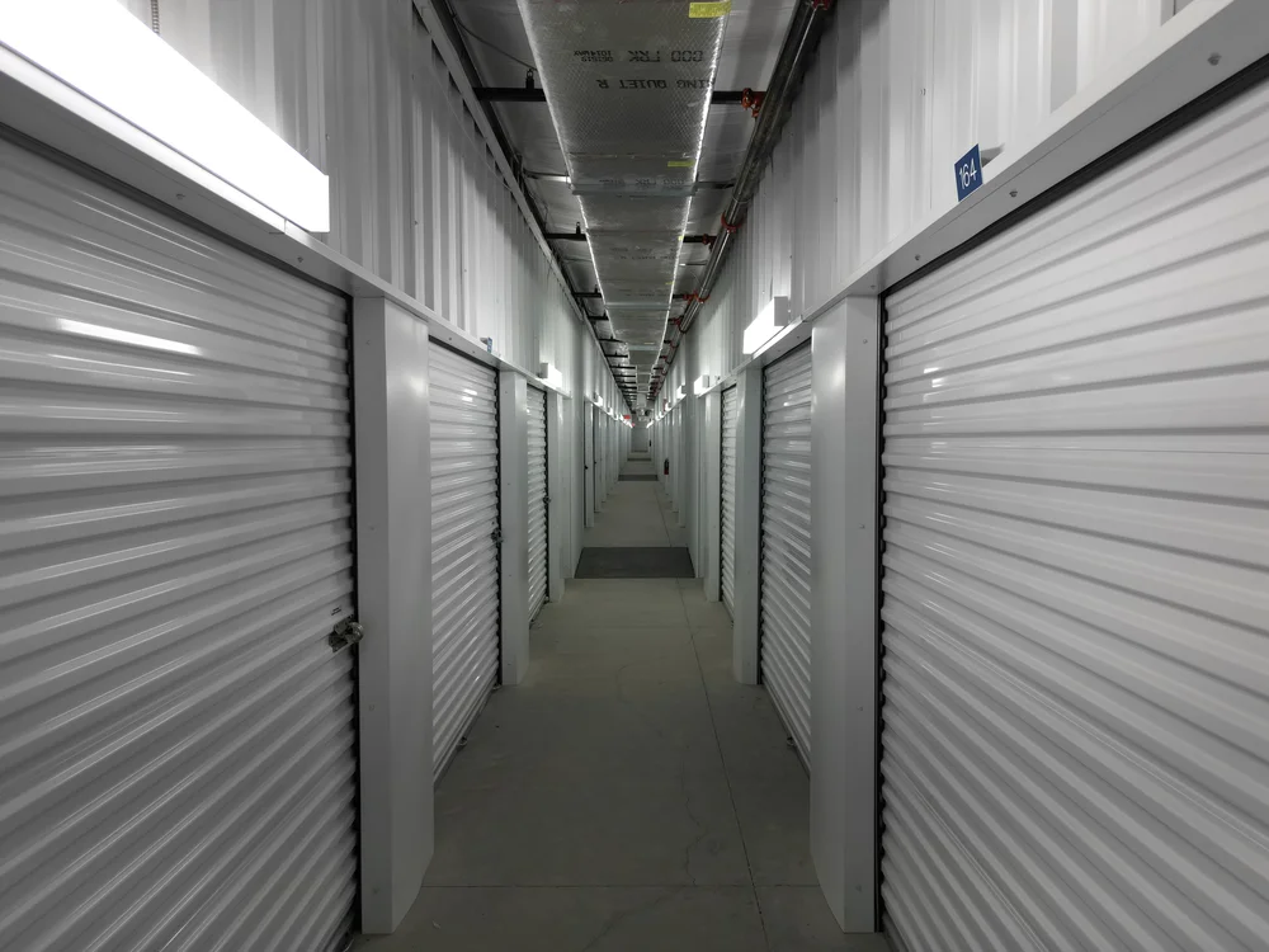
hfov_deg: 71.6
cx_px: 634
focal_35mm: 24
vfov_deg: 56.8
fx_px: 880
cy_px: 476
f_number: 1.7
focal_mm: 6.72
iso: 100
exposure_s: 1/80
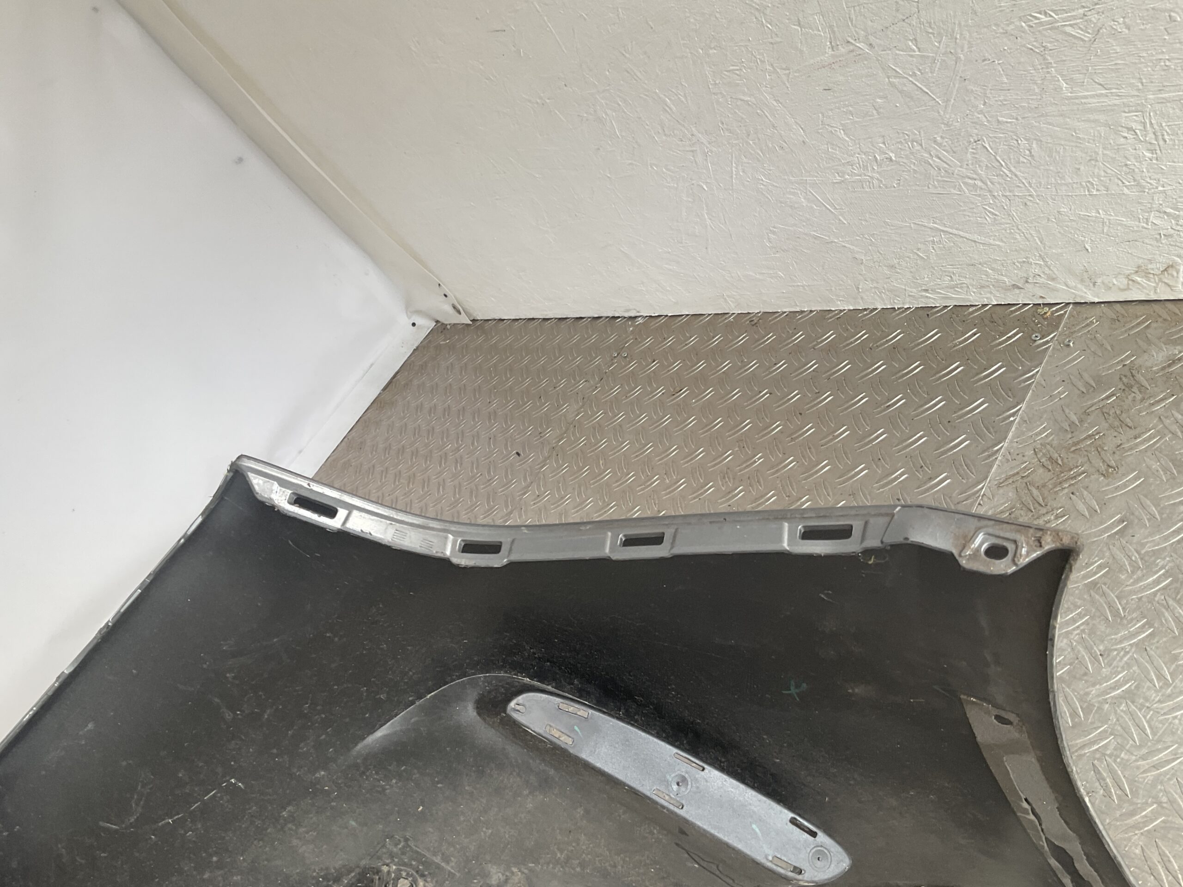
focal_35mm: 29
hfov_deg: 61.7
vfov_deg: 48.2
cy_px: 444
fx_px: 991
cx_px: 592
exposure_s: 1/120
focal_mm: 3
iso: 32
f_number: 1.8
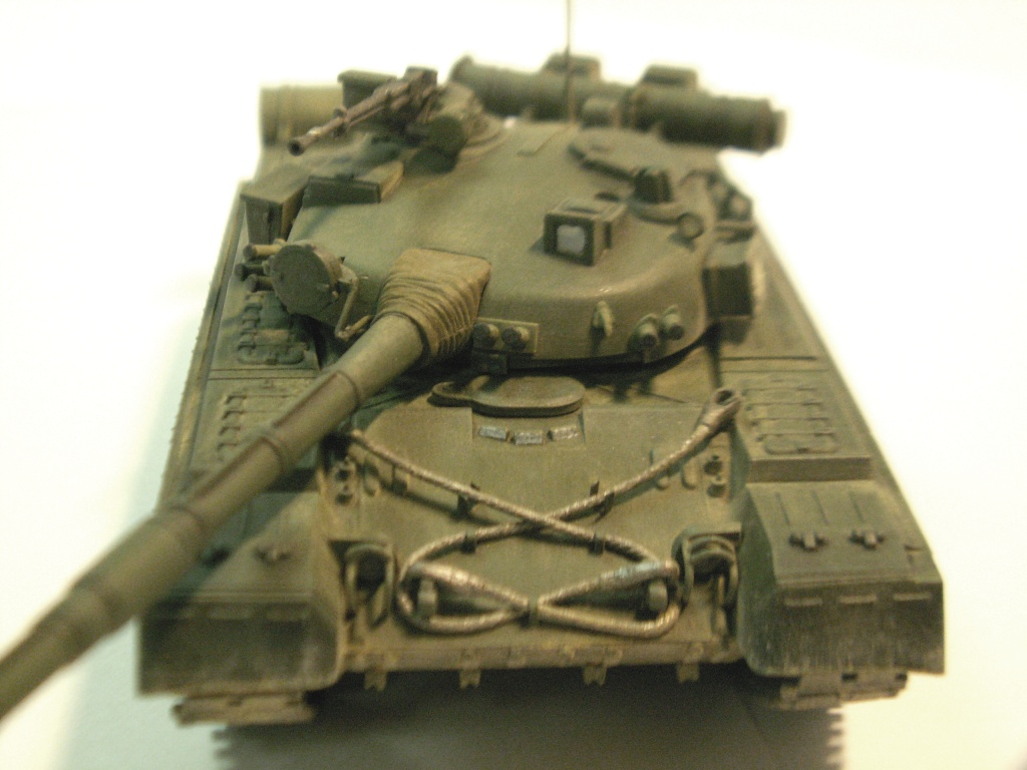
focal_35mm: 62
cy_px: 385
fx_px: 1839
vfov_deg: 23.7
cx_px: 514
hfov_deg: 31.2
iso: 160
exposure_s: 1/15
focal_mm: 10.28
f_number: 3.2
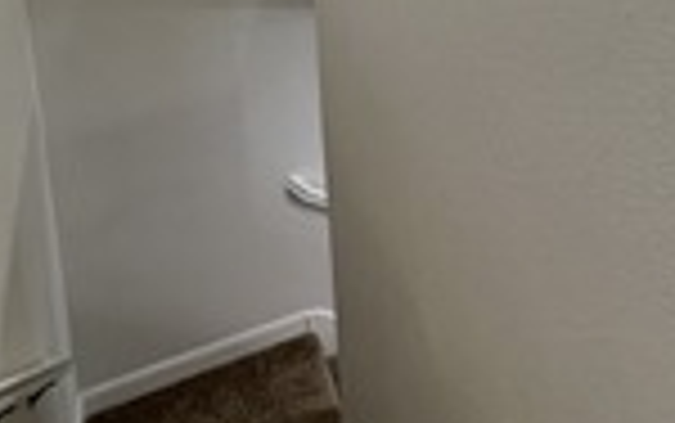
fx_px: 810
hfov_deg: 39.7
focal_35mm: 44
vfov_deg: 24.5
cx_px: 680
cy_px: -162
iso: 250
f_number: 1.8
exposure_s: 1/120
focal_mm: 1.57
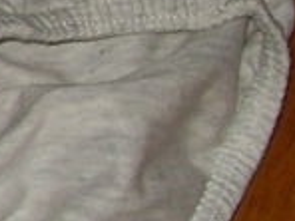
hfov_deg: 7.1
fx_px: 2020
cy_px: 78
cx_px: -692
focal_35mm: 237
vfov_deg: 6.3
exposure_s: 1/45
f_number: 2.8
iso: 100
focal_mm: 6.3
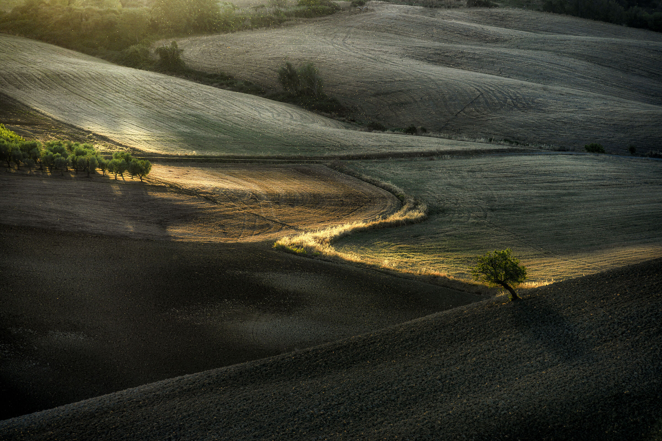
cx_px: 331
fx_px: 3675
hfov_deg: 10.3
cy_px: 220
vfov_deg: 6.9
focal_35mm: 200
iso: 100
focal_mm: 200
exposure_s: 1/200
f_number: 8
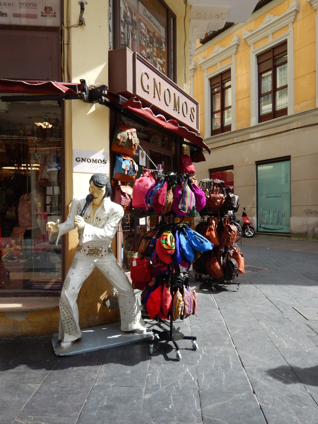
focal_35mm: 24
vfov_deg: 71.6
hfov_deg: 56.8
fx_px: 294
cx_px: 159
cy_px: 212
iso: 125
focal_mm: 4.3
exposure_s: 1/800
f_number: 2.8
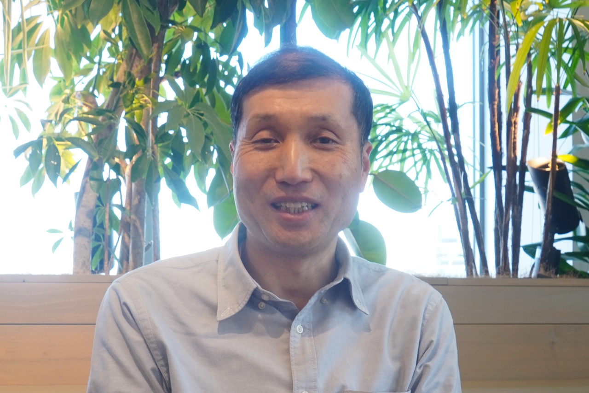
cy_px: 196
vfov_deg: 44.0
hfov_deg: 62.4
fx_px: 486
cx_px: 294
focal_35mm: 30
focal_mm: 19.8
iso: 200
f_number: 5.6
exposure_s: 1/30
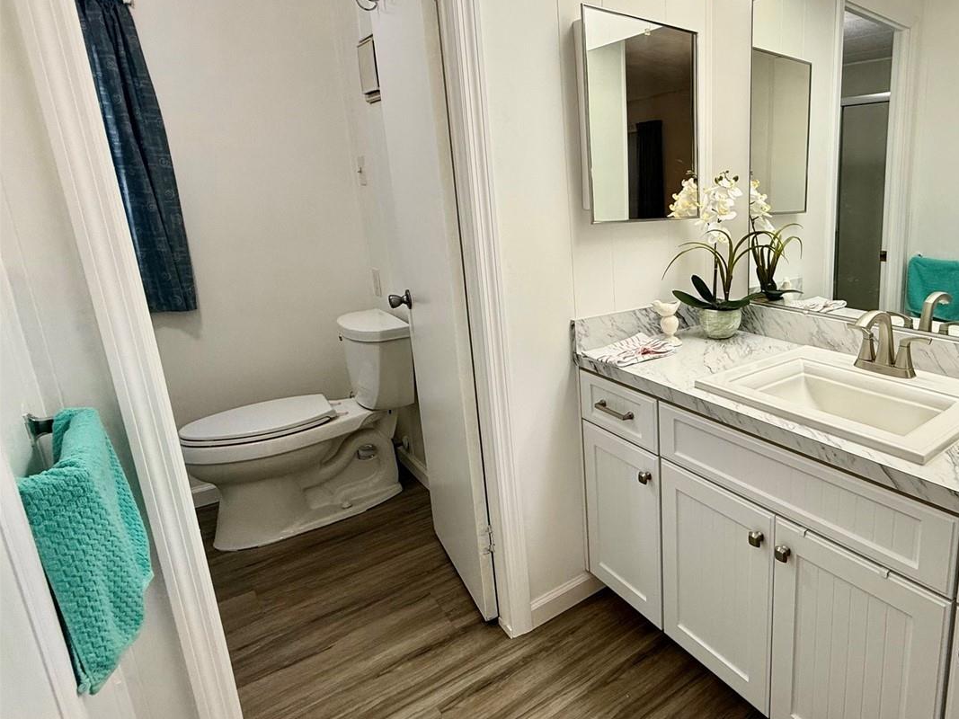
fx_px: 582
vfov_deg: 63.2
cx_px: 718
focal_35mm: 21
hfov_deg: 73.5
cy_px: 316
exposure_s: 1/120
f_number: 2.2
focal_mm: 2.22
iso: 80
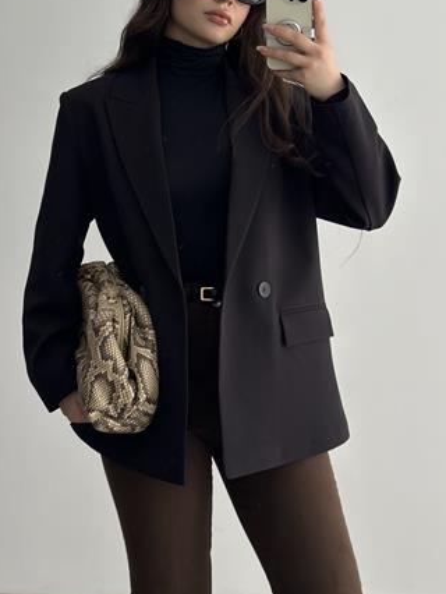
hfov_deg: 24.4
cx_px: 227
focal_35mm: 60
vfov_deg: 32.1
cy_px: 239
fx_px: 1030
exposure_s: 1/604
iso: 80
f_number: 1.78
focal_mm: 6.86
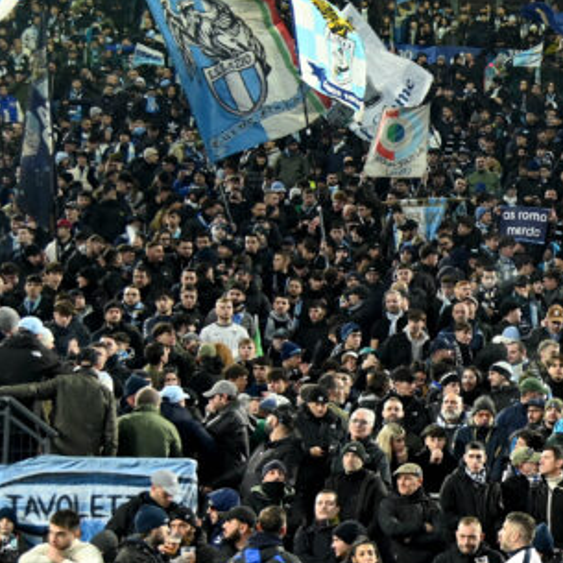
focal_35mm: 114
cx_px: 648
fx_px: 2098
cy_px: 254
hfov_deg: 14.8
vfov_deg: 15.3
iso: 2000
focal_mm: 40
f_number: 4
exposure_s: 1/200
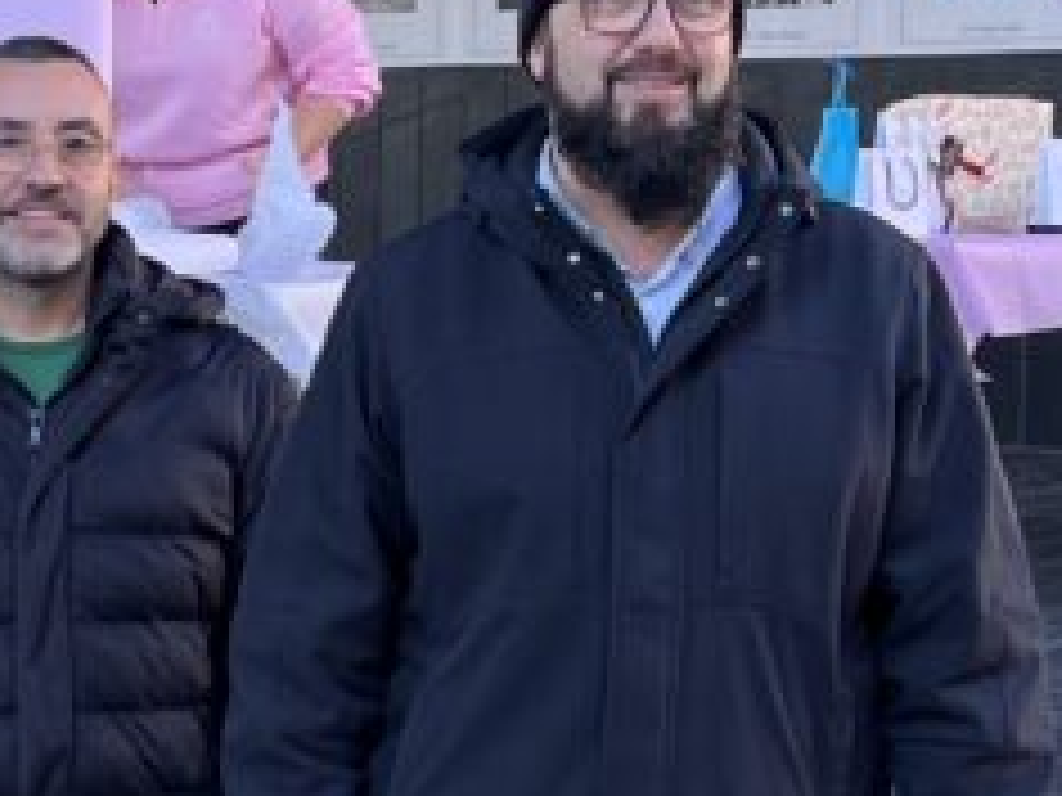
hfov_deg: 16.1
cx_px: -472
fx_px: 3467
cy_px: 513
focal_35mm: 113
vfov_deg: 13.1
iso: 40
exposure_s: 1/122
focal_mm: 5.1
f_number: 1.6
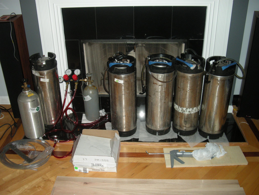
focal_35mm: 37
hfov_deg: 50.1
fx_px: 277
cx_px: 130
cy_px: 98
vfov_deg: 38.7
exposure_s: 1/60
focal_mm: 7.9
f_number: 2.8
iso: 223
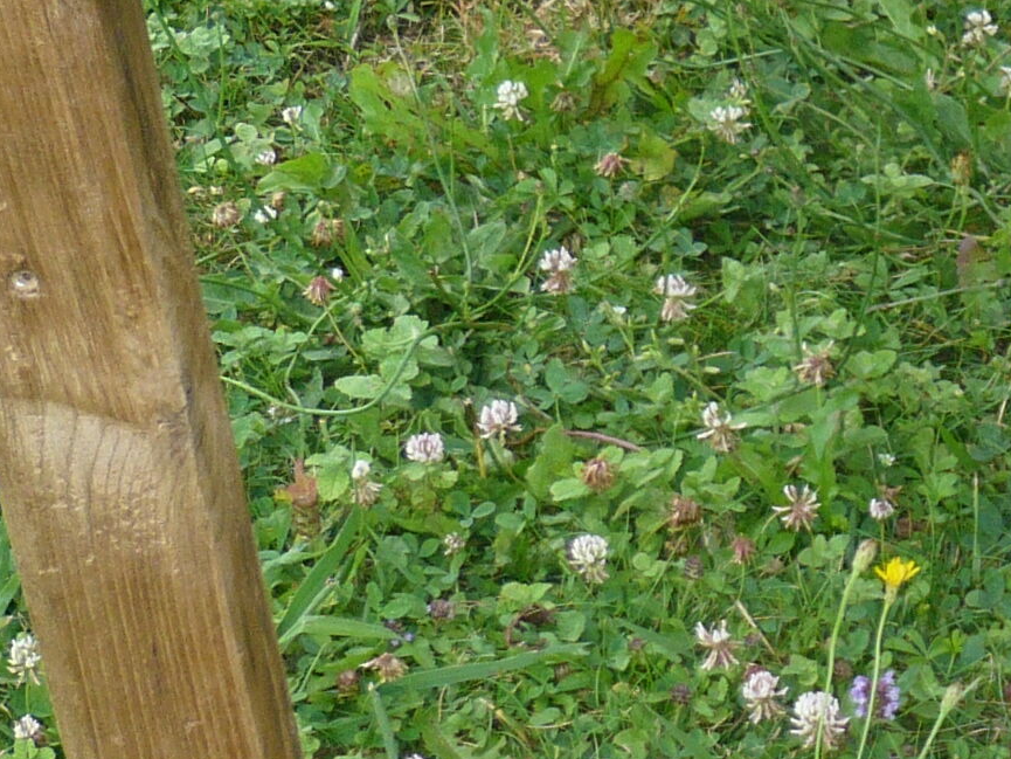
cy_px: 270
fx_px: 4148
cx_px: 1358
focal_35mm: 142
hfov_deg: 13.3
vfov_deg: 10.4
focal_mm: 6.6
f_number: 3.3
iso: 100
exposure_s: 1/100
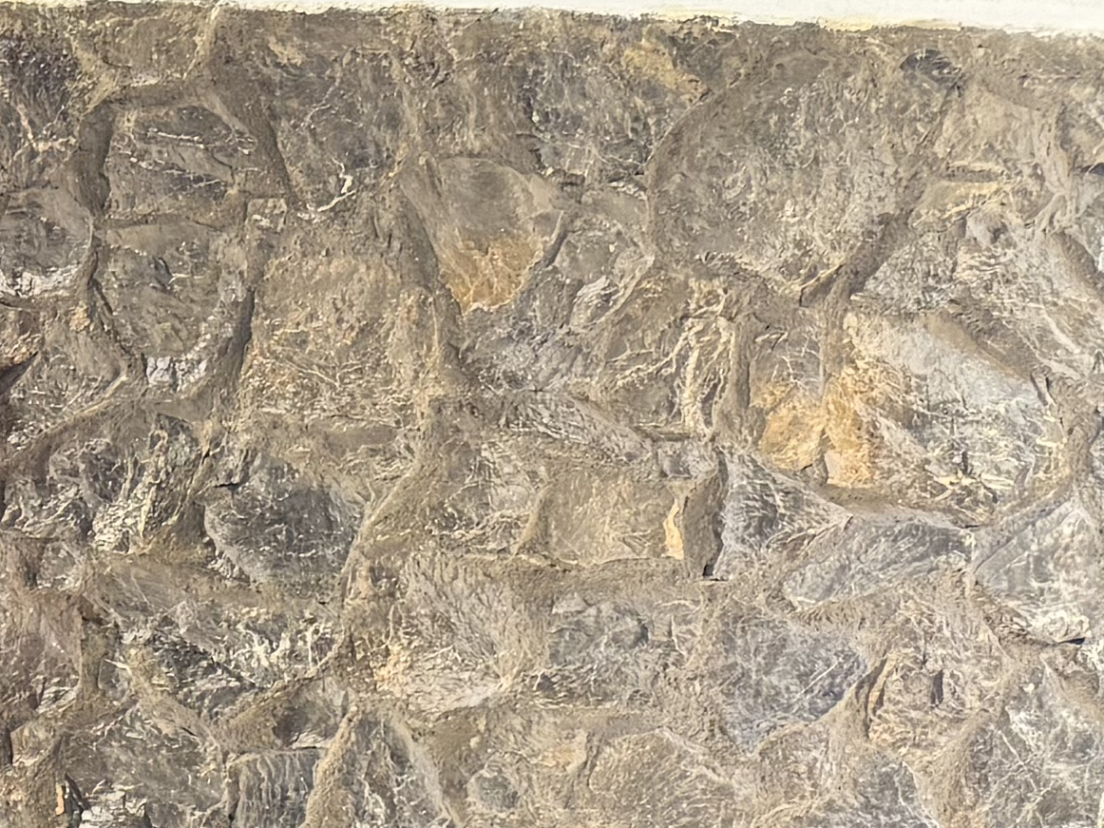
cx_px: -1517
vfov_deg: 11.7
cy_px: 1410
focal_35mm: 118
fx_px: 3763
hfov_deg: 12.9
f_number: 1.78
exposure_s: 1/234
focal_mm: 6.76
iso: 100
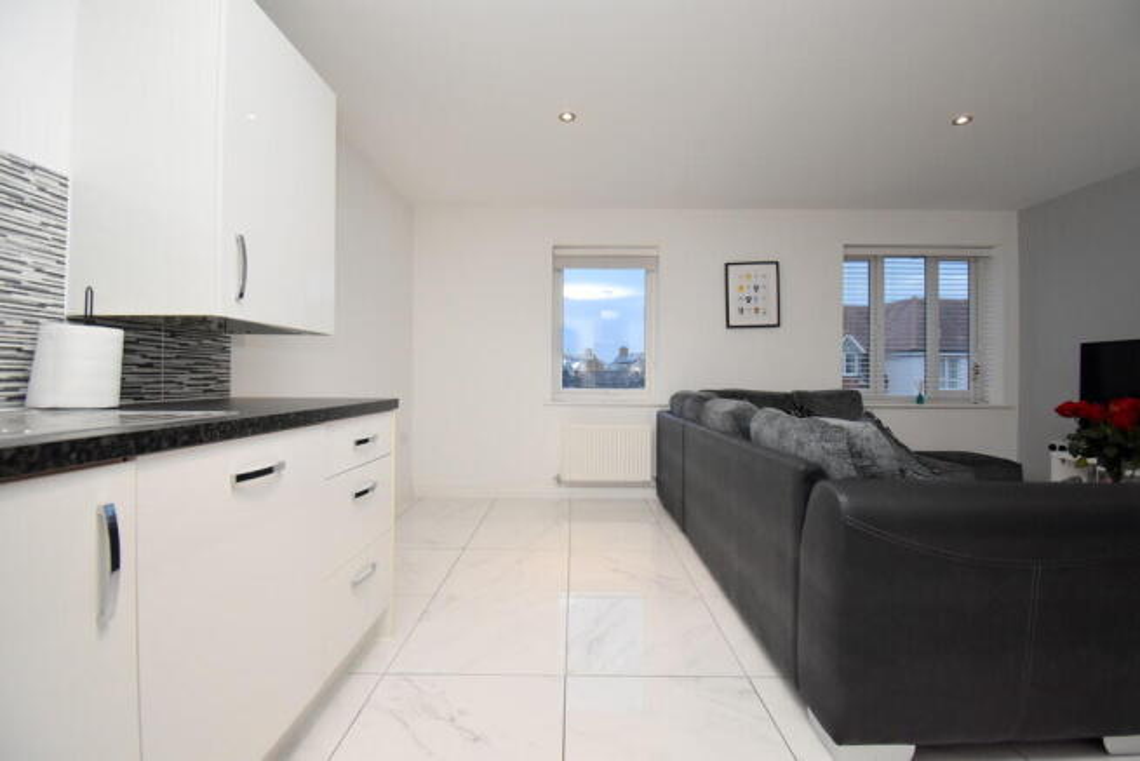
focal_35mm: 15
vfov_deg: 77.4
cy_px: 380
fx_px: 475
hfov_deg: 100.4
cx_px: 570
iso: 1400
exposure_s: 1/125
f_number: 4.5
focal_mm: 10
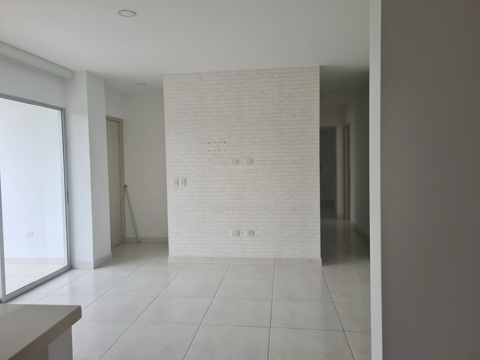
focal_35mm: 26
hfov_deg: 67.3
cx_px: 240
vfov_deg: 53.1
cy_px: 180
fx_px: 361
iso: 50
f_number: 1.8
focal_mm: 5.4
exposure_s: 1/538
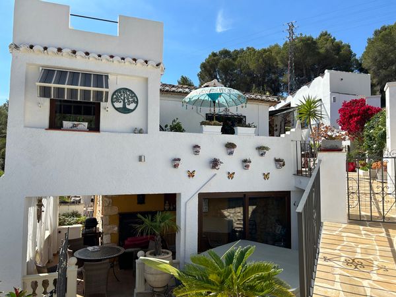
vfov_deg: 53.1
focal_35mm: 26
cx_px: 198
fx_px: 297
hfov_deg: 67.3
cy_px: 148
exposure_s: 1/4274
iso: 50
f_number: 1.5
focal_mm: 5.7
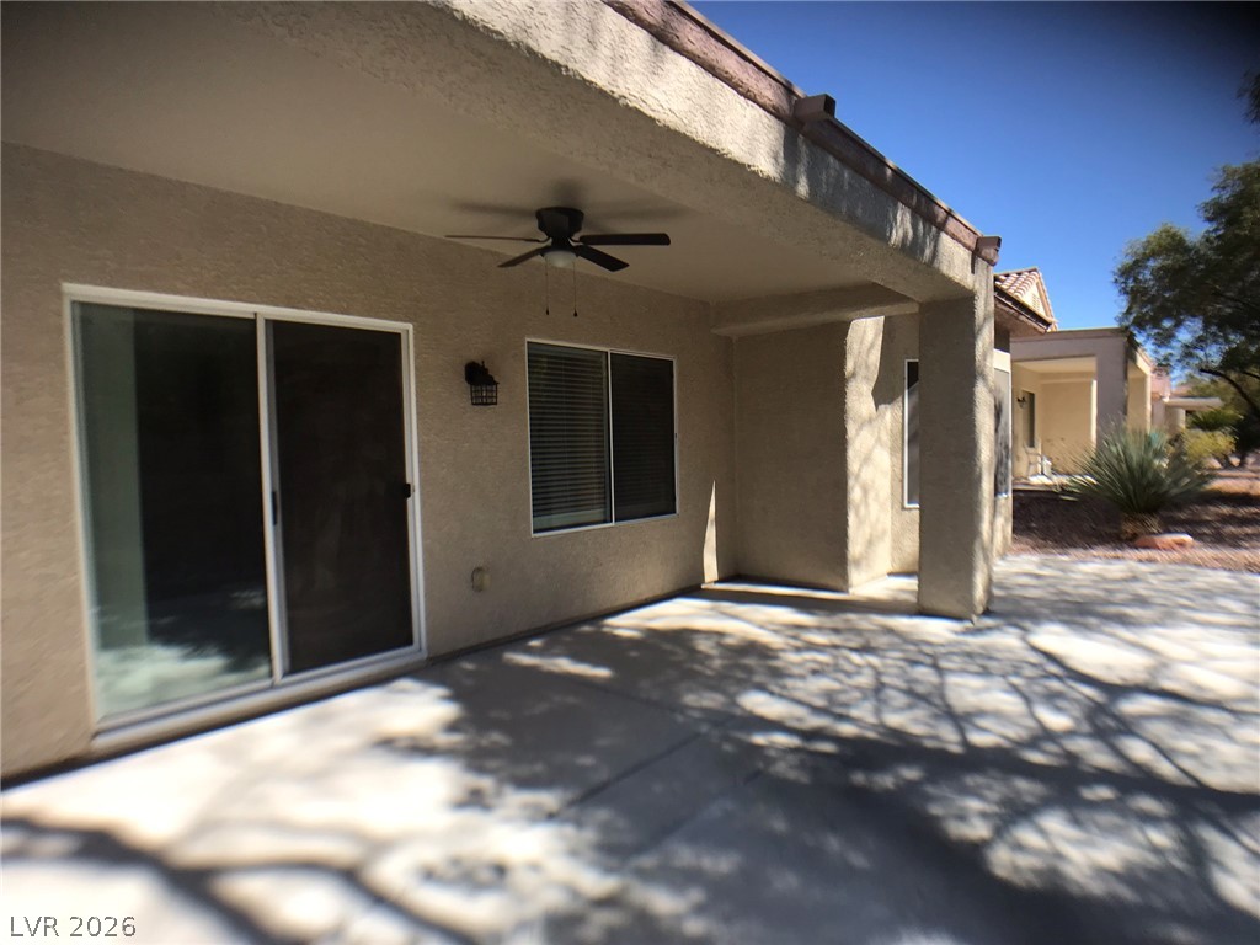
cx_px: 630
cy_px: 472
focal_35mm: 28
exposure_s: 1/1114
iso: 20
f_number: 1.8
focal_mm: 3.99
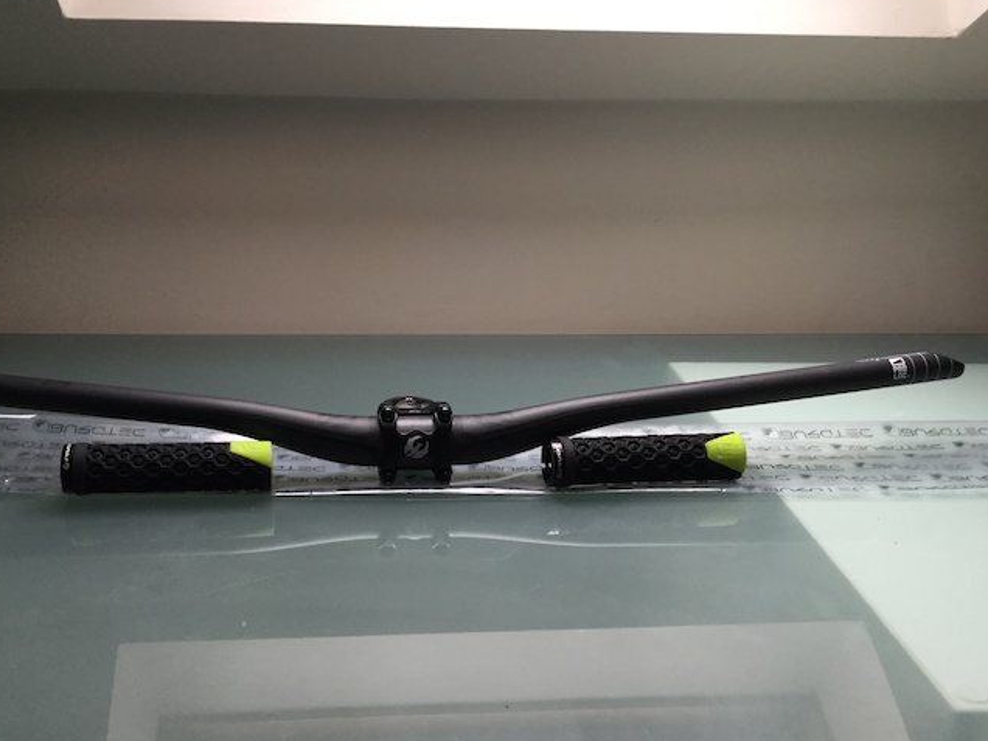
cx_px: 405
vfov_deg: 36.8
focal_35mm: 39
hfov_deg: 47.6
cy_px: 419
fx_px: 1113
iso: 32
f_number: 2.4
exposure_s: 1/33
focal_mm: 3.3
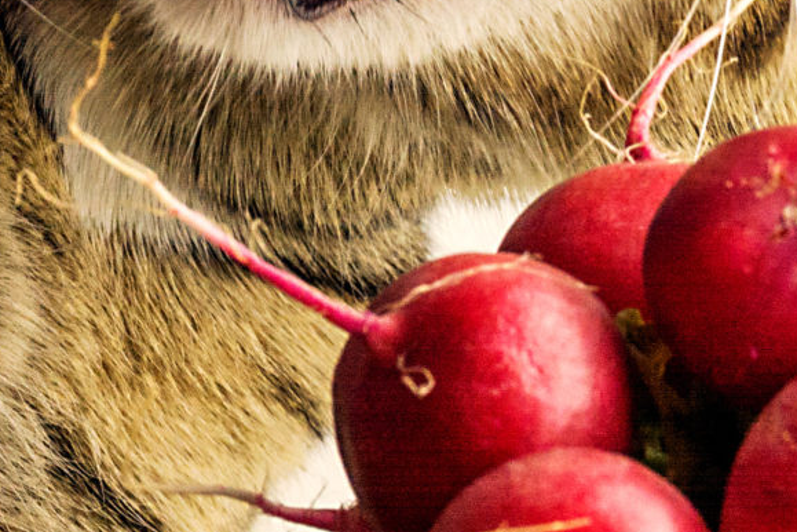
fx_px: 10272
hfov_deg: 4.4
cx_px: 123
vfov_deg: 3.0
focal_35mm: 464
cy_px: 130
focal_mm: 70
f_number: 9
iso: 250
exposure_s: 1/125
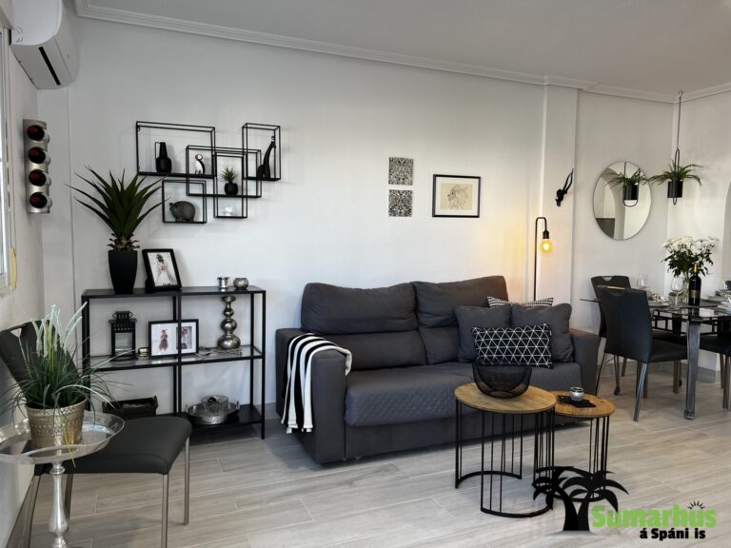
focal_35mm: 26
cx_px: 366
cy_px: 274
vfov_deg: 53.1
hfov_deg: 67.3
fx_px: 549
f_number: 1.5
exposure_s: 1/100
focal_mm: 5.7
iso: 40
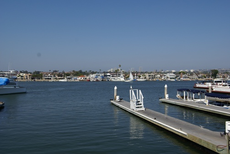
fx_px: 211
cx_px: 115
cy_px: 77
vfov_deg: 40.1
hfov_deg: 57.2
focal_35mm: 33
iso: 100
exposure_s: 1/400
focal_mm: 22
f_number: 9
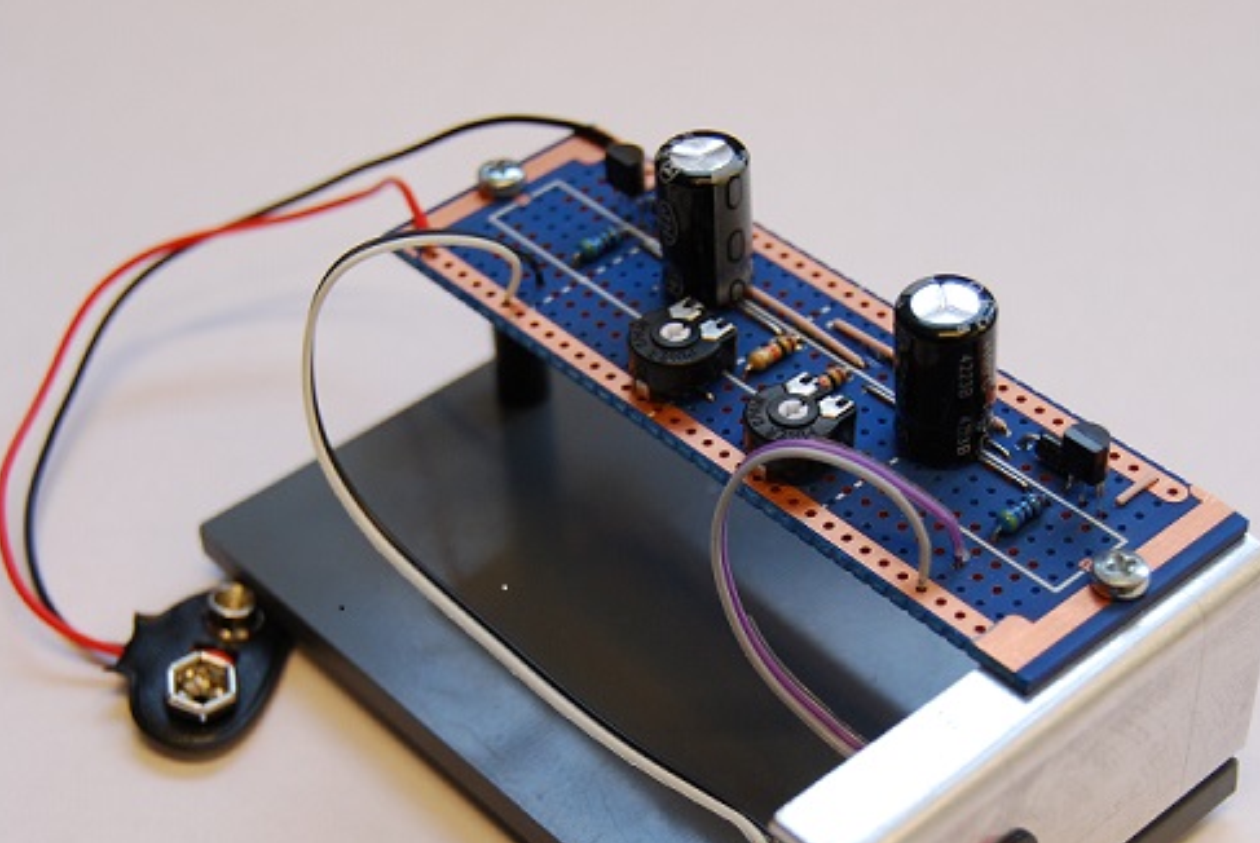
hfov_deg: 26.6
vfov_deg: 17.9
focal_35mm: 76
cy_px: 571
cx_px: 574
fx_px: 2663
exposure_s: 1/60
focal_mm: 34
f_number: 4.5
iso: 360
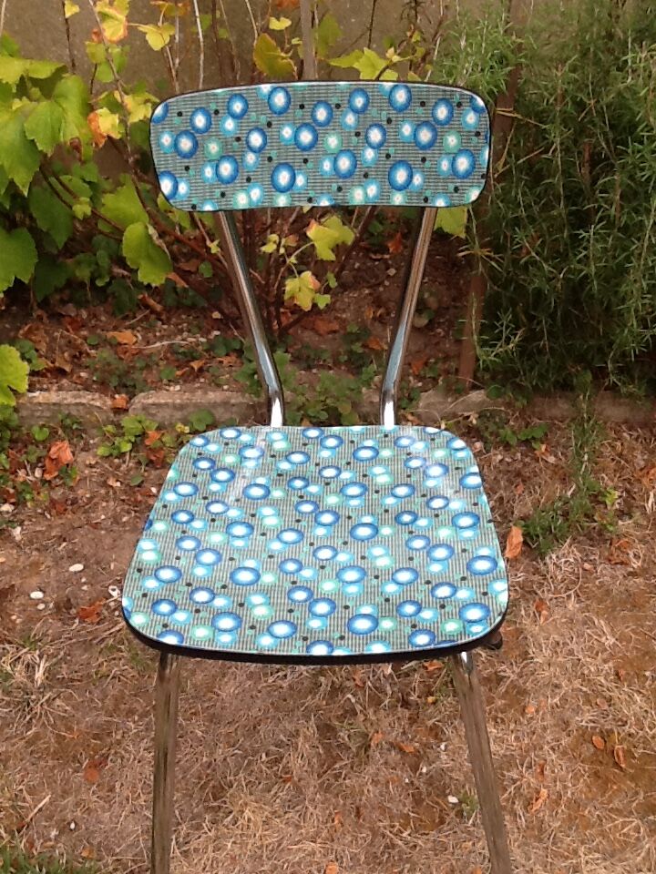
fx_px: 1112
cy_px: 437
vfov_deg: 42.9
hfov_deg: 32.9
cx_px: 328
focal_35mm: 44
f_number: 2.4
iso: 40
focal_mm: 2.03
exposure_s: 1/144
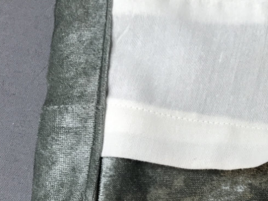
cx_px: 269
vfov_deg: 25.6
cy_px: 129
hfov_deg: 31.2
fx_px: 441
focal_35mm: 57
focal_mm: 4
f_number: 1.8
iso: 40
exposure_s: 1/120
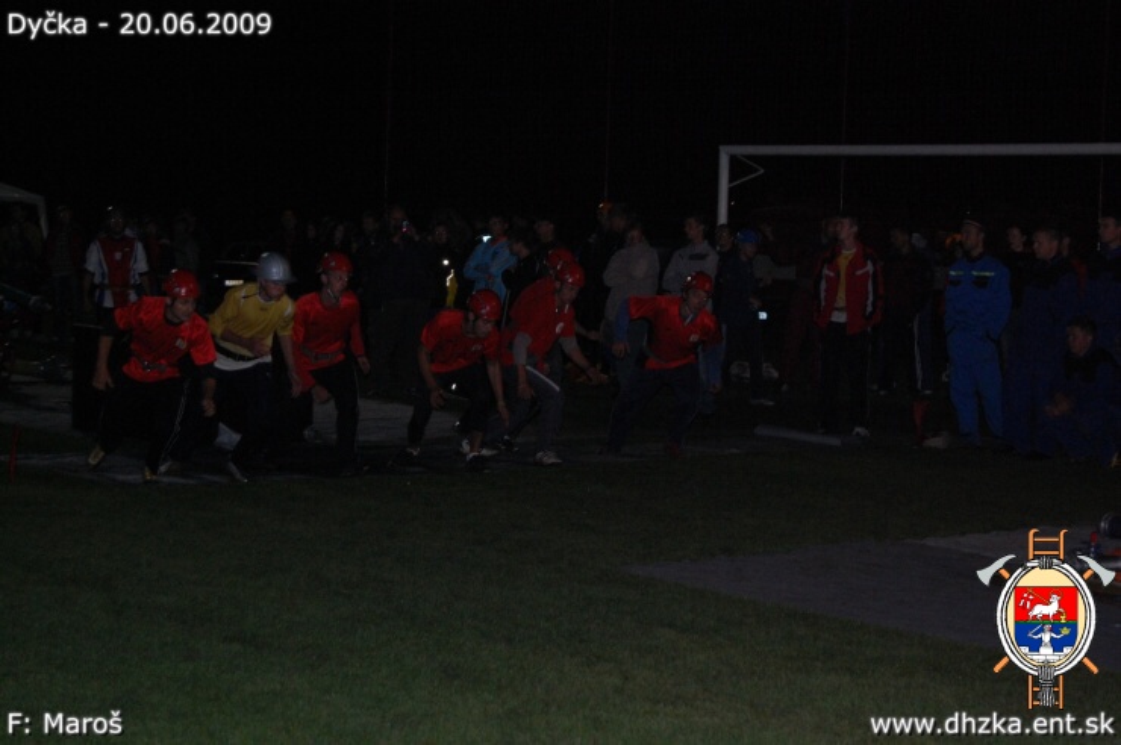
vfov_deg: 18.9
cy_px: 372
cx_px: 560
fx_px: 2240
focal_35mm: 72
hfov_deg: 28.1
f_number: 5.6
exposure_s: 1/60
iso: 800
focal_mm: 48
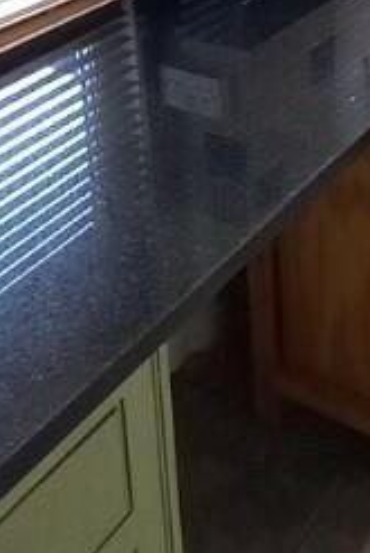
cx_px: 354
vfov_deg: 30.1
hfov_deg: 23.4
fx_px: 862
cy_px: -119
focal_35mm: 56
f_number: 2.2
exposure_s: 1/33.3
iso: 160
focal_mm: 1.13
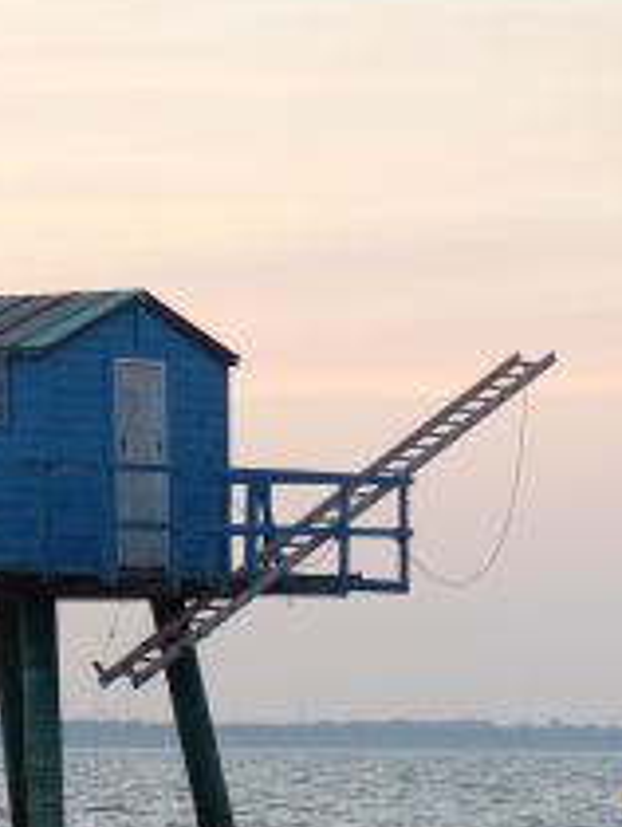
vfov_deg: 6.8
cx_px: -45
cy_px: 957
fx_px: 6886
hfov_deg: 5.2
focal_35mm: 288
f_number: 2.8
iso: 400
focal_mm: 21.8
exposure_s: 1/200
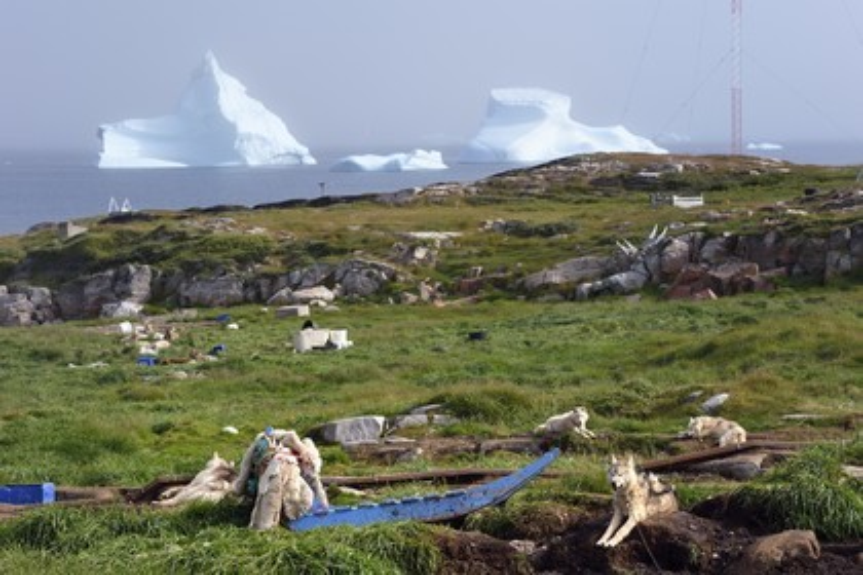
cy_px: 288
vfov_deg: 12.5
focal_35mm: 110
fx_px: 2637
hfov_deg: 18.6
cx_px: 432
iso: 200
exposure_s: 1/250
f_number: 10
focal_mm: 110
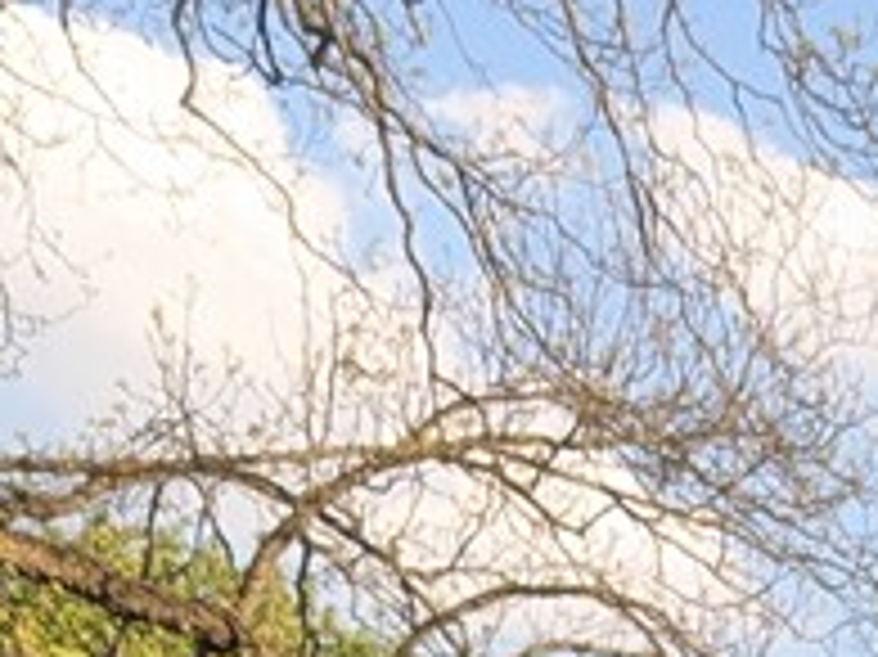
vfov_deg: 7.4
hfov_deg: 10.6
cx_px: 1513
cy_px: 1935
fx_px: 4487
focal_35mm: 177
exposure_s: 1/754
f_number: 1.73
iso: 38
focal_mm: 4.38
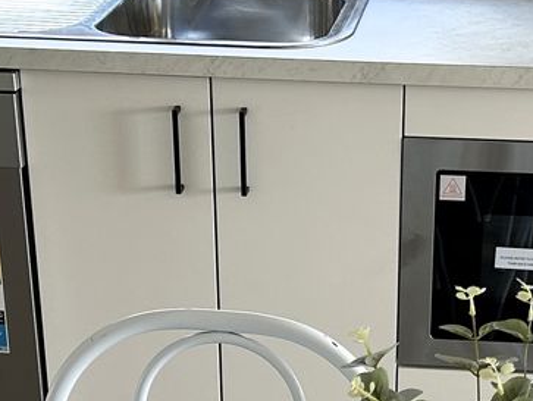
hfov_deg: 18.9
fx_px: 1588
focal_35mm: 103
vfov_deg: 14.1
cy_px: 422
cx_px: 399
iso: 64
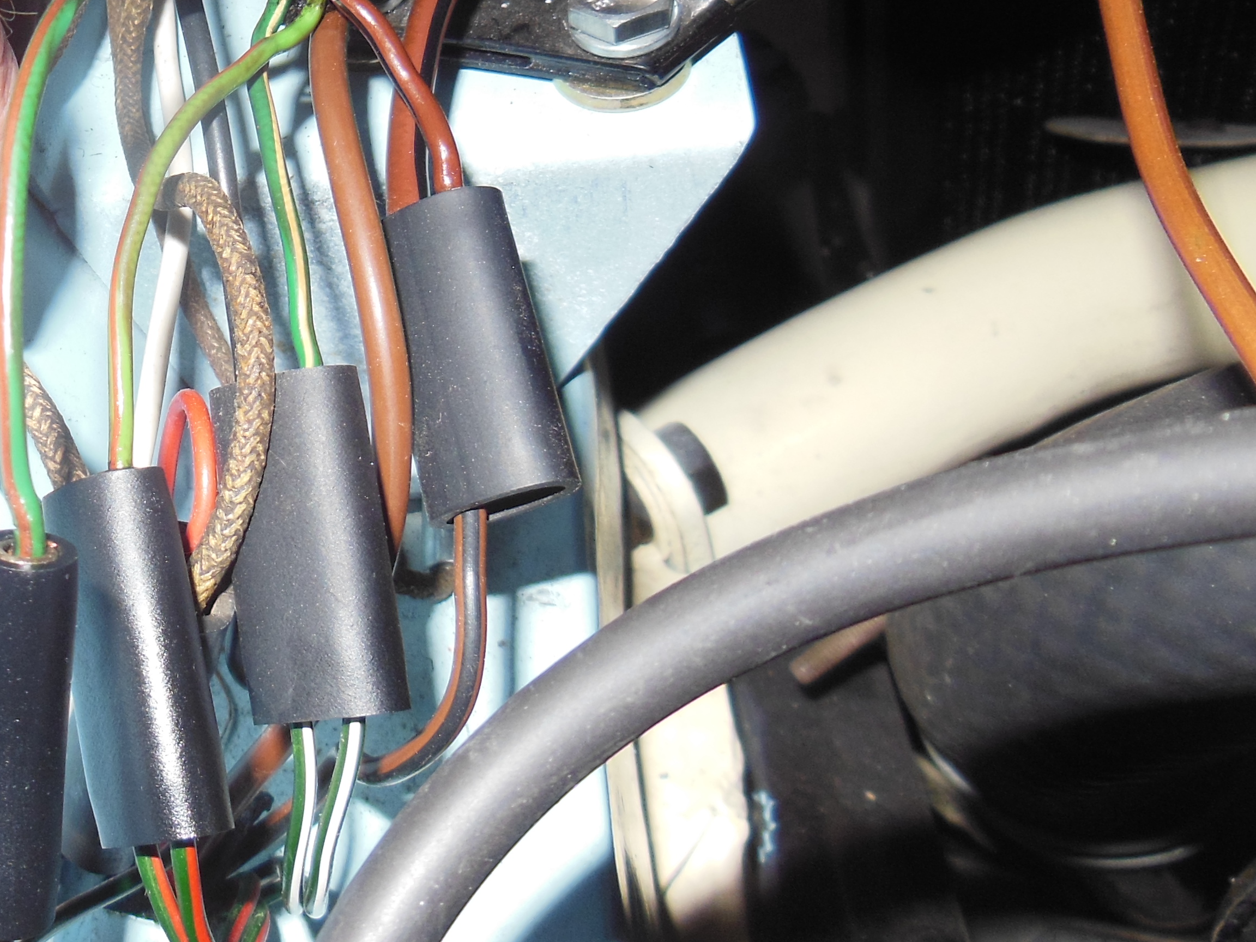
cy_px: 274
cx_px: 43
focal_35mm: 50
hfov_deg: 35.1
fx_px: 1814
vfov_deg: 28.8
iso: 125
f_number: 3.5
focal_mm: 4.5
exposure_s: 1/25
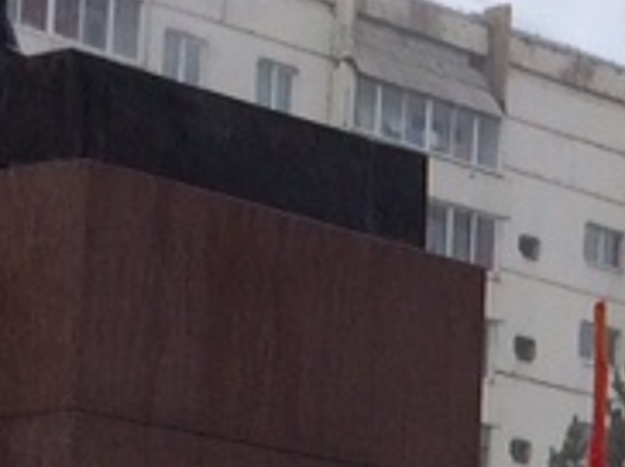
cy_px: 532
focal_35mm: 204
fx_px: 3678
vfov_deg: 7.2
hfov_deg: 9.3
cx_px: 1133
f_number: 2.2
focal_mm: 4.15
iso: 32
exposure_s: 1/1786
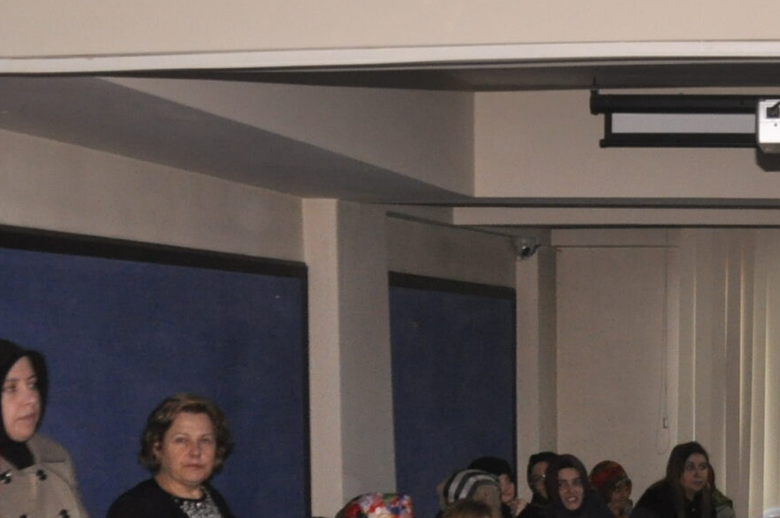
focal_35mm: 79
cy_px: 604
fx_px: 1709
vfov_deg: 16.6
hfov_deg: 24.9
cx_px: 718
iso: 1000
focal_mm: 18
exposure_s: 1/100
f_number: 6.3
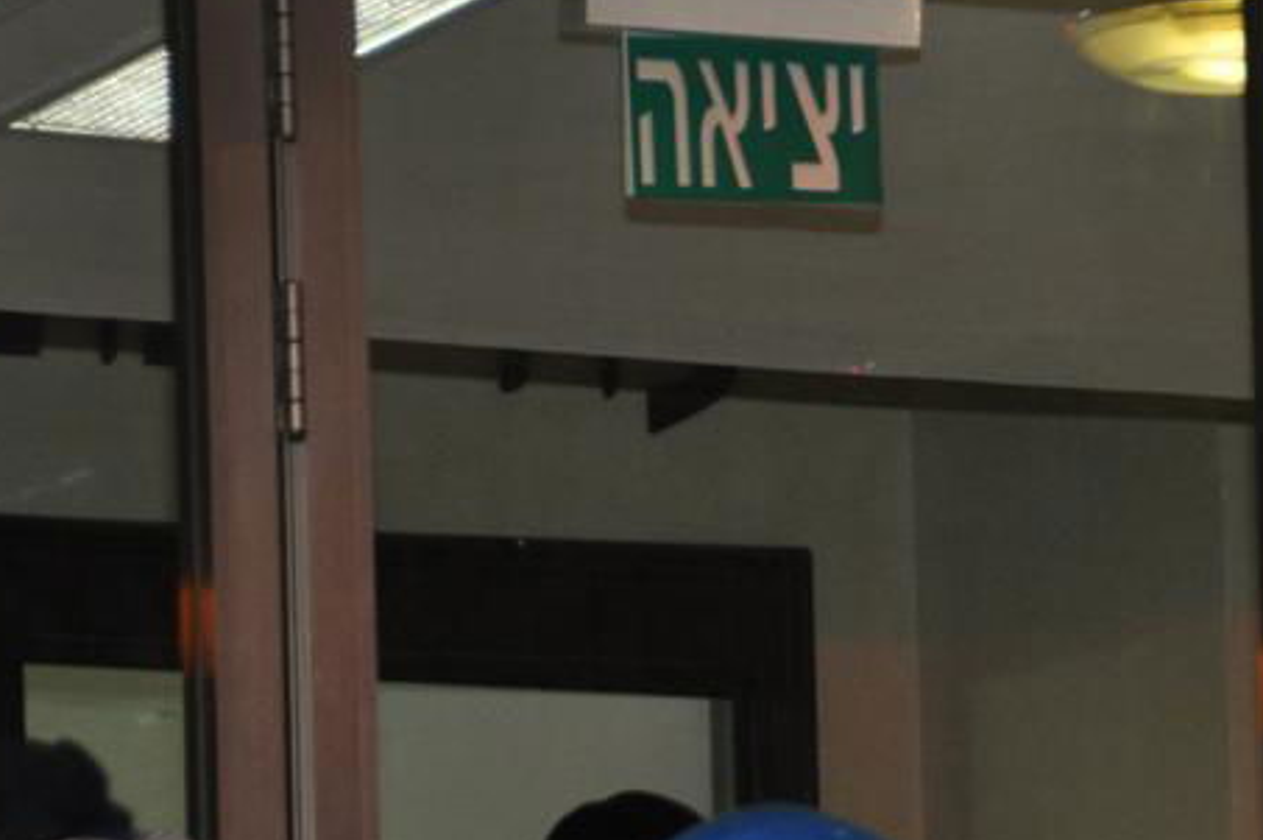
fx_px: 13317
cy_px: 823
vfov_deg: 3.6
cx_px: 1165
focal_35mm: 380
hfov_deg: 5.4
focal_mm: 112
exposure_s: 1/60
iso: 800
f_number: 5.3
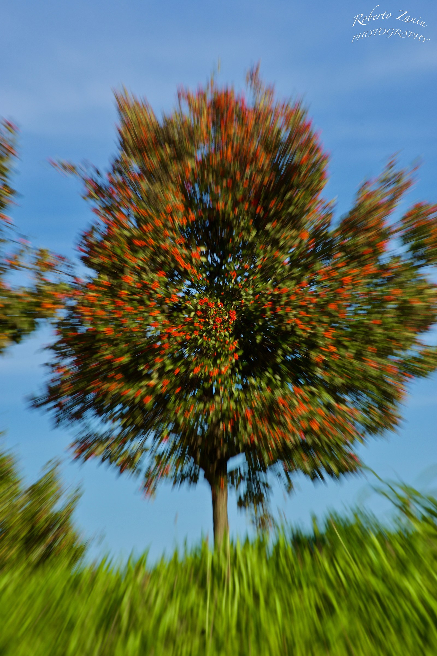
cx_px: 218
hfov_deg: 7.0
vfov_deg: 10.5
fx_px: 3550
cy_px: 328
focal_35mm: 195
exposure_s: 1/50
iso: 100
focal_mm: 130
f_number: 20
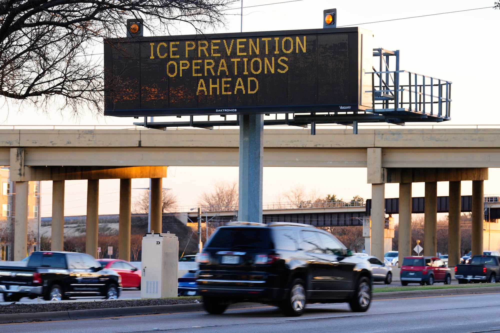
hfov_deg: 15.8
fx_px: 1805
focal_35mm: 130
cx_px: 250
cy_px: 166
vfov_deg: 10.5
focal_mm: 130
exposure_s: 1/100
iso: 320
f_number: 7.1
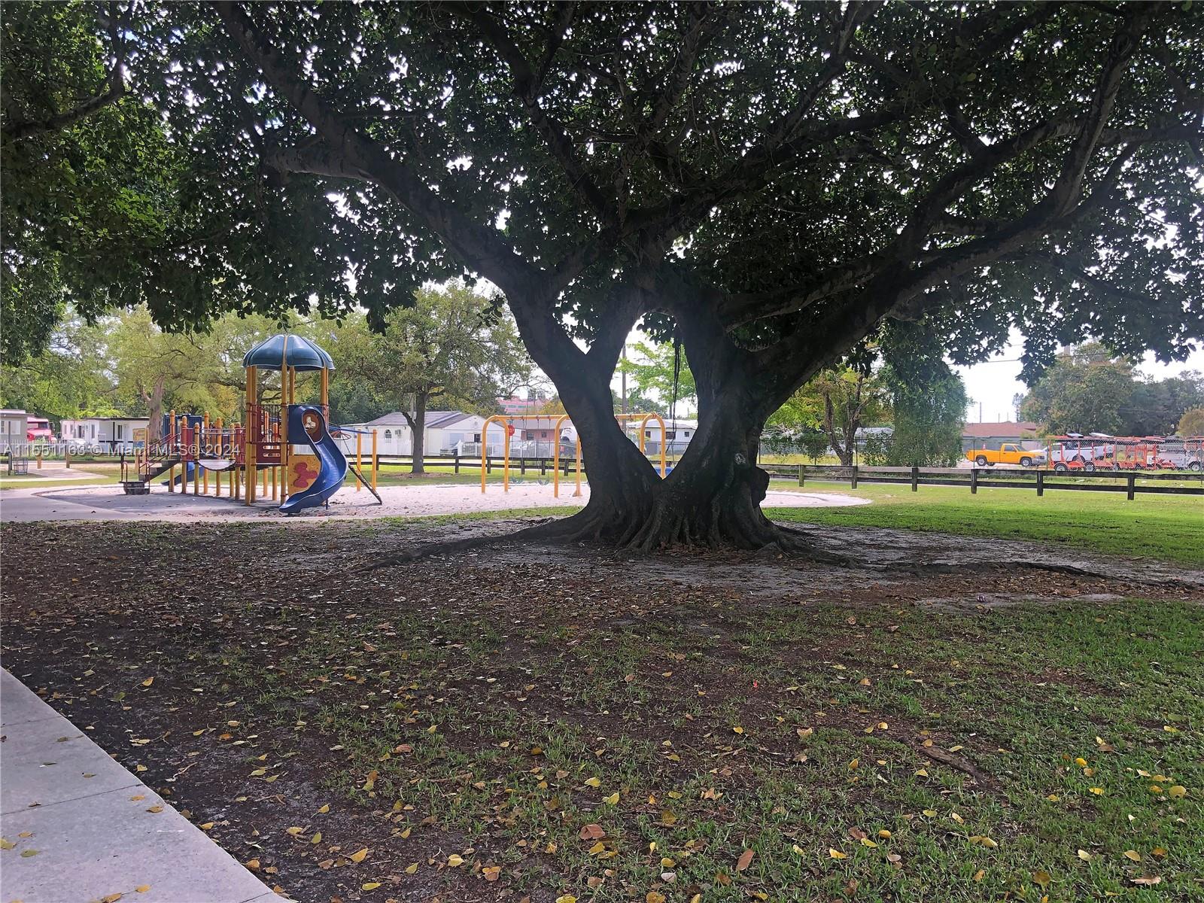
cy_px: 452
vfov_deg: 49.7
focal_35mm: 28
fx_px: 974
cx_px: 602
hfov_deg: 63.4
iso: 20
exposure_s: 1/214
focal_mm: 3.99
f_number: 1.8
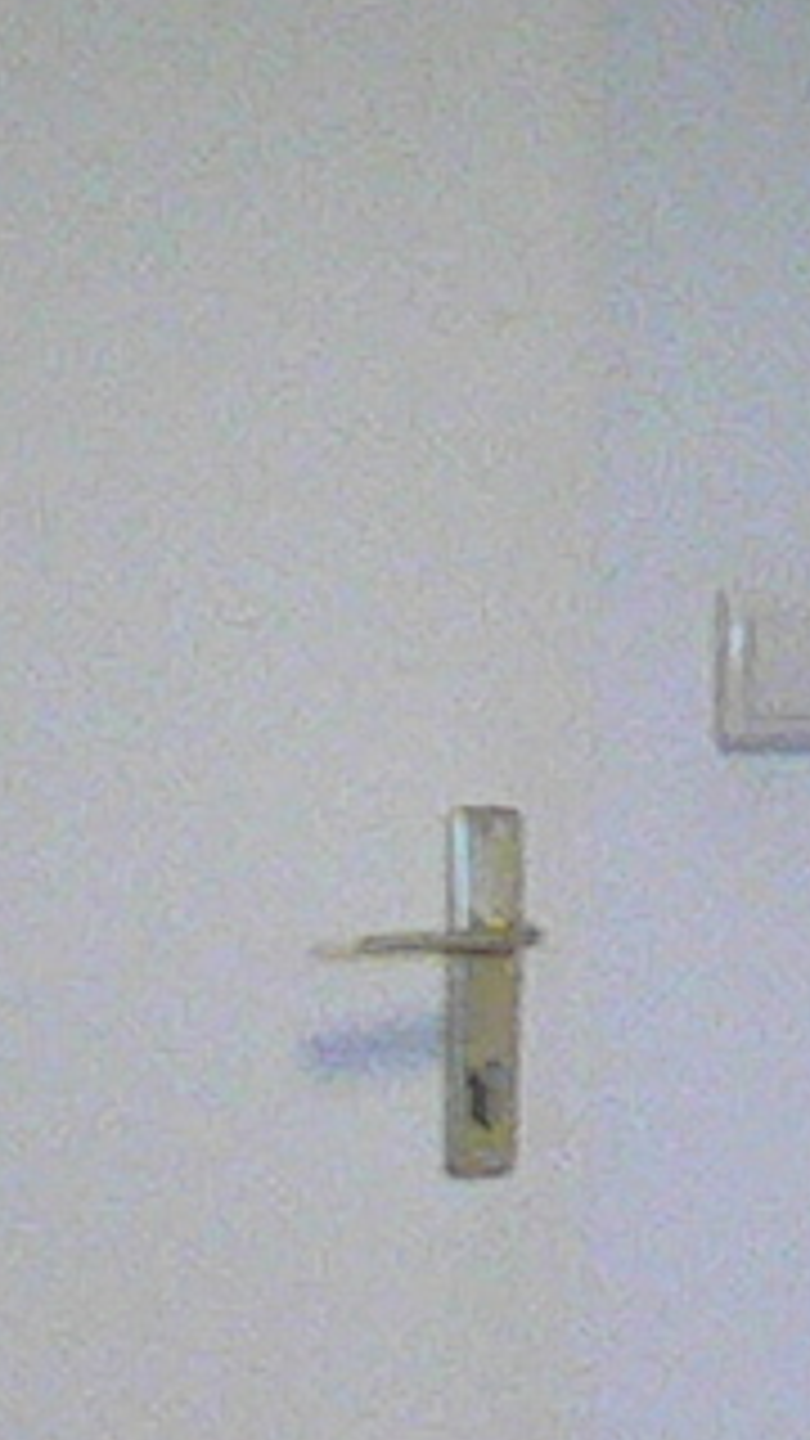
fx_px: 11989
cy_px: 158
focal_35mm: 314
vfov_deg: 6.9
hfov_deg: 3.5
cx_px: 4509
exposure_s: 1/30
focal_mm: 6
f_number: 2.8
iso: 200
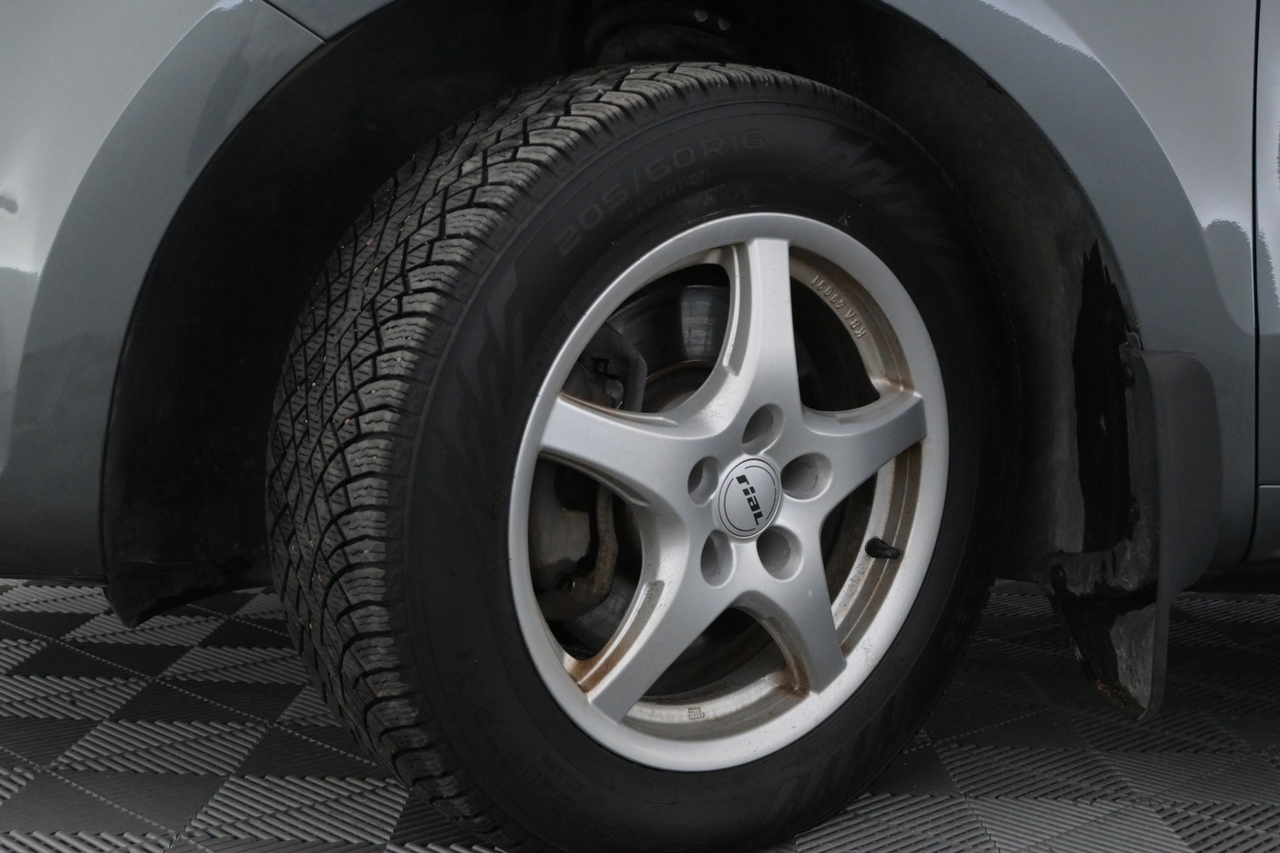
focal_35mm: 45
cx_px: 692
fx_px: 1600
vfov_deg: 29.9
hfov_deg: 43.6
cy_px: 444
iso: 2500
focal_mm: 26
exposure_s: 1/100
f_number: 5
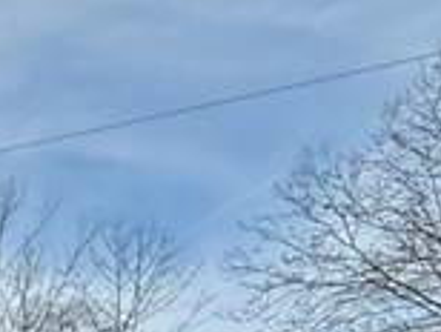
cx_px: -785
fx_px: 1187
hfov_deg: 12.5
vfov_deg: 12.7
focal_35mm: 93
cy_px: 770
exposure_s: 1/751
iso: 64
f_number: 2.2
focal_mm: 2.22
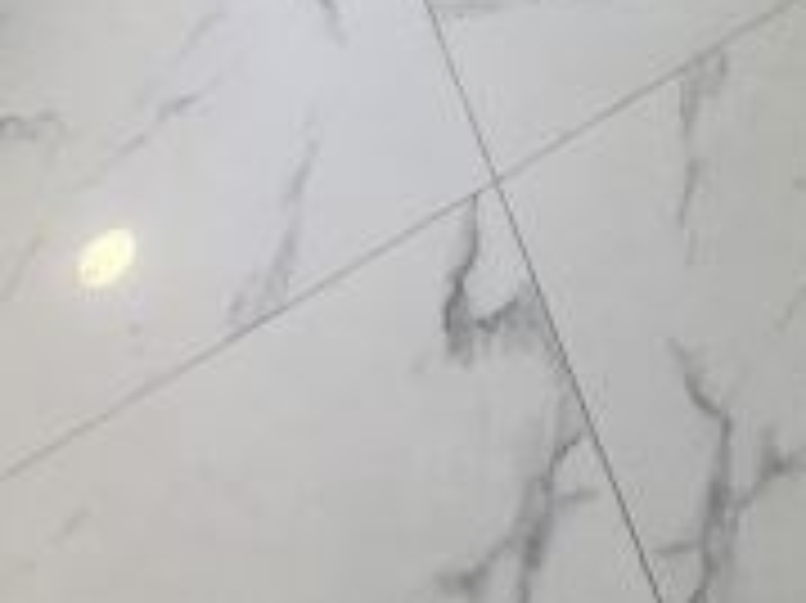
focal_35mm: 58
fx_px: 1350
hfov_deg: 27.7
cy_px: -616
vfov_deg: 17.6
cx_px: 1045
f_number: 2.2
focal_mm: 1.95
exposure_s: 1/100
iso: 250
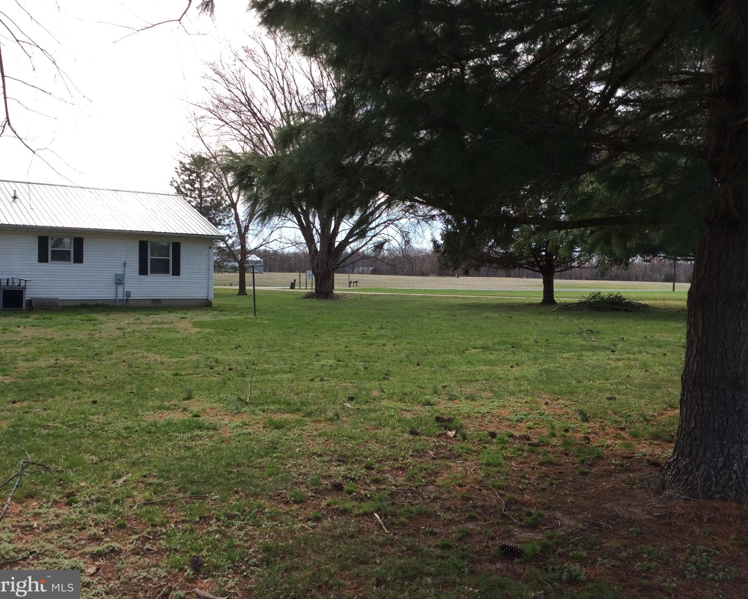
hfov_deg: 52.8
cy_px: 298
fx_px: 753
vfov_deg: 43.4
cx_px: 389
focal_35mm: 34
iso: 32
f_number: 2.4
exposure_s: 1/706
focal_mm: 3.3
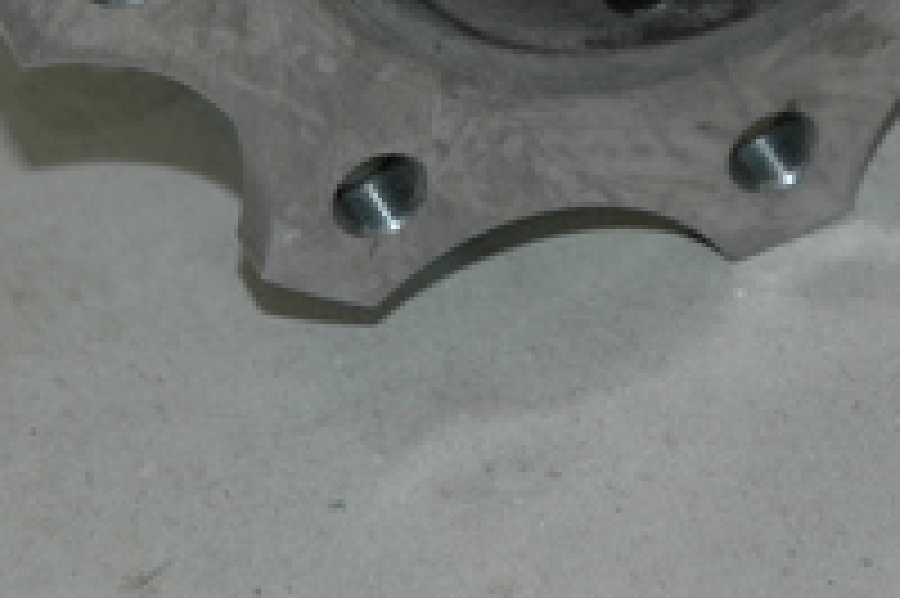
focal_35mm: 234
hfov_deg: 8.8
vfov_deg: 5.8
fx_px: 5845
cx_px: 756
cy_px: -272
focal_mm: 52
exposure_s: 1/60
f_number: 4.5
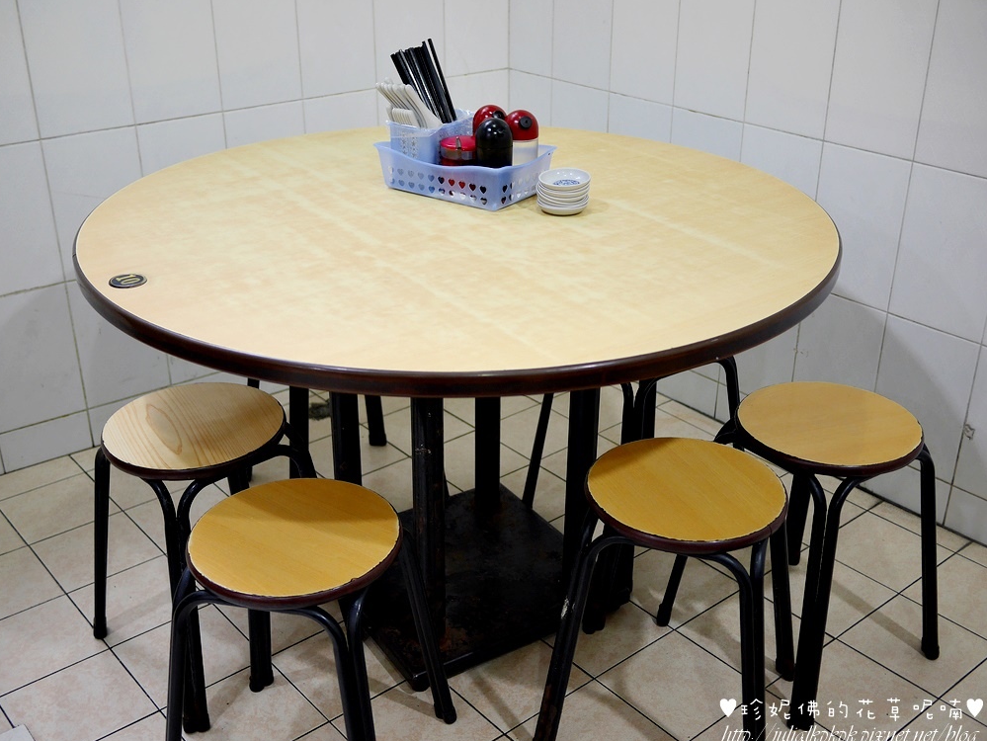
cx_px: 483
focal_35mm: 41
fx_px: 1169
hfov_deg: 45.8
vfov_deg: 35.2
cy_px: 375
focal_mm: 20
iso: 320
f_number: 1.7
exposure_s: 1/60
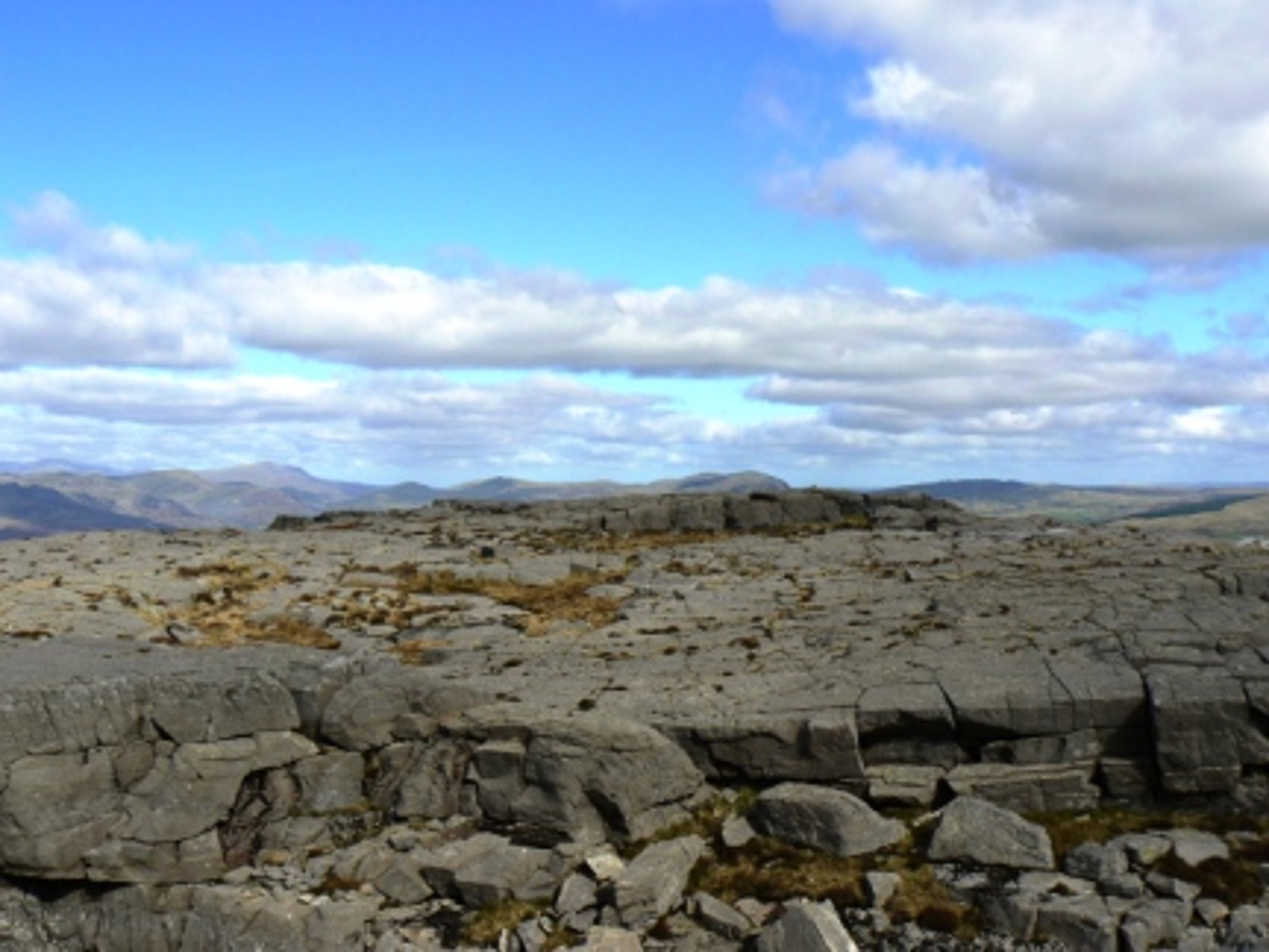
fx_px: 1320
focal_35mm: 36
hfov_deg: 51.4
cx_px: 634
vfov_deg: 39.7
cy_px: 476
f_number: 8
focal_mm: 6
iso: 80
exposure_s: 1/400
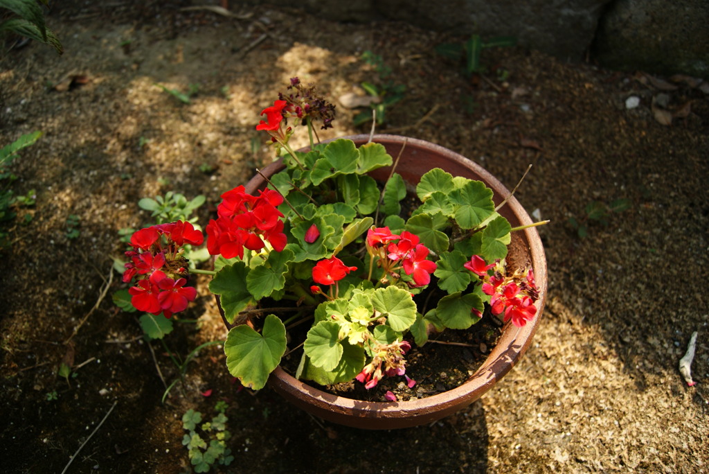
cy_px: 237
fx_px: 532
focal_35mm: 27
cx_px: 354
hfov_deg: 67.4
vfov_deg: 48.0
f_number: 3.5
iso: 100
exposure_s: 1/320
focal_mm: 18
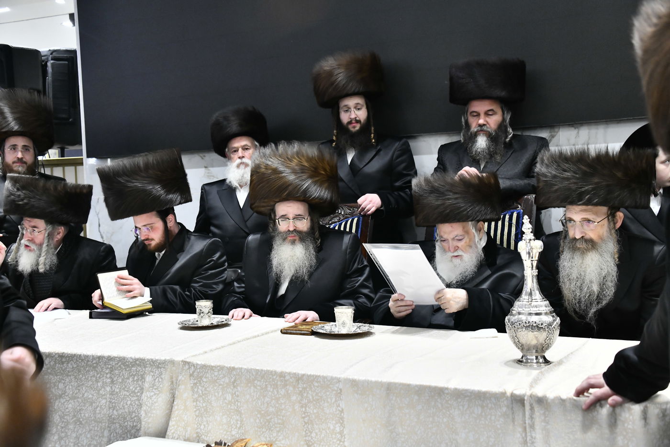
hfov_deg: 46.4
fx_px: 782
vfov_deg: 31.9
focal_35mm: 42
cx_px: 335
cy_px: 224
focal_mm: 42
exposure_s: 1/100
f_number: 5.6
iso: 2000
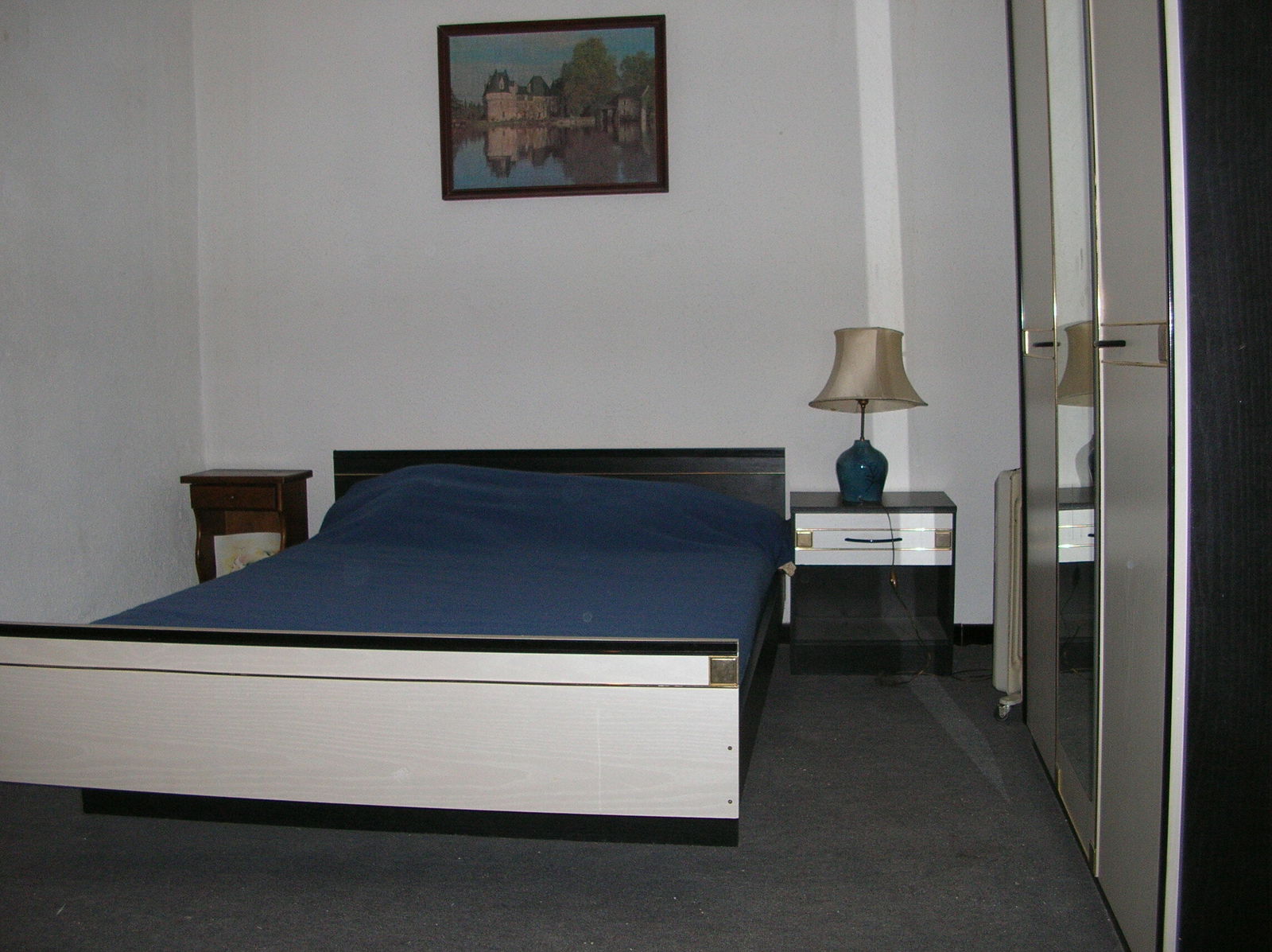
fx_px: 1285
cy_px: 476
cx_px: 636
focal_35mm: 35
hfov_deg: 52.7
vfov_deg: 40.6
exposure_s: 1/60.1
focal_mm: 5.8
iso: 78
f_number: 2.8
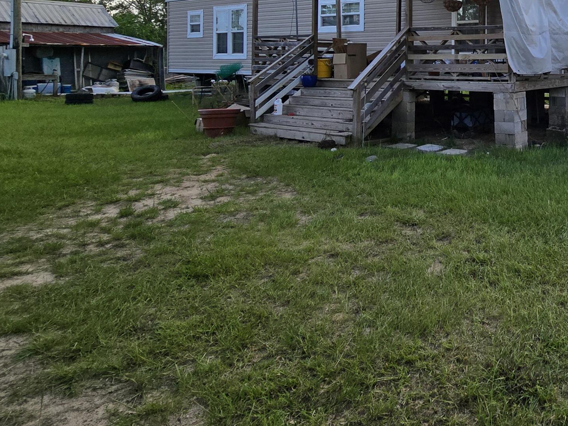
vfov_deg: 47.0
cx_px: 555
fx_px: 443
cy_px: 55
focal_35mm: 27
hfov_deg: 53.0
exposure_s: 1/1108
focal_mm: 2.2
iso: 50
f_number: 2.2
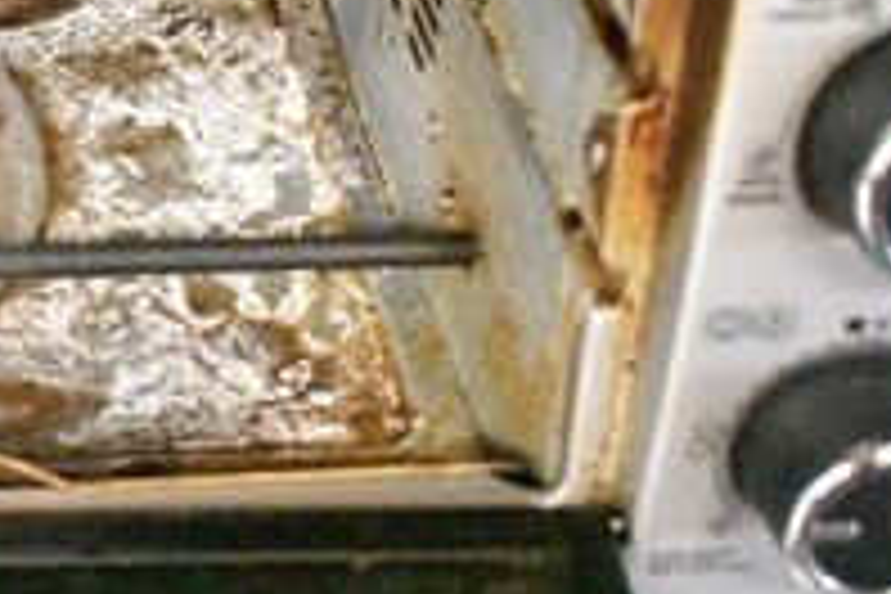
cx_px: -261
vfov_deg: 12.3
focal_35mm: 111
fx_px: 2747
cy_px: 198
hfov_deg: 17.3
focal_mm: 24
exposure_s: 1/160
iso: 25600
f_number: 4
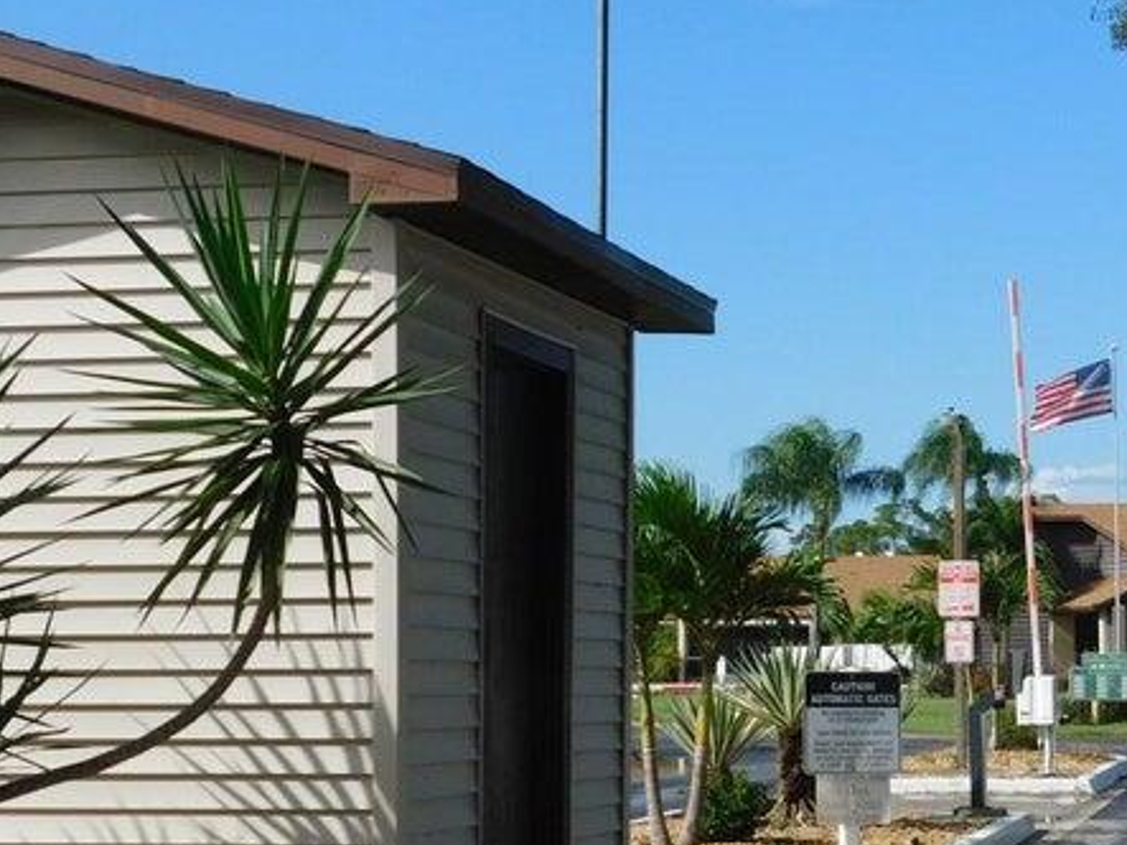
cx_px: 836
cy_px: 517
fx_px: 2506
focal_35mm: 77
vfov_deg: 19.1
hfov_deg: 25.1
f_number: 7.2
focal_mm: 7.1
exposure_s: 1/400
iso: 125
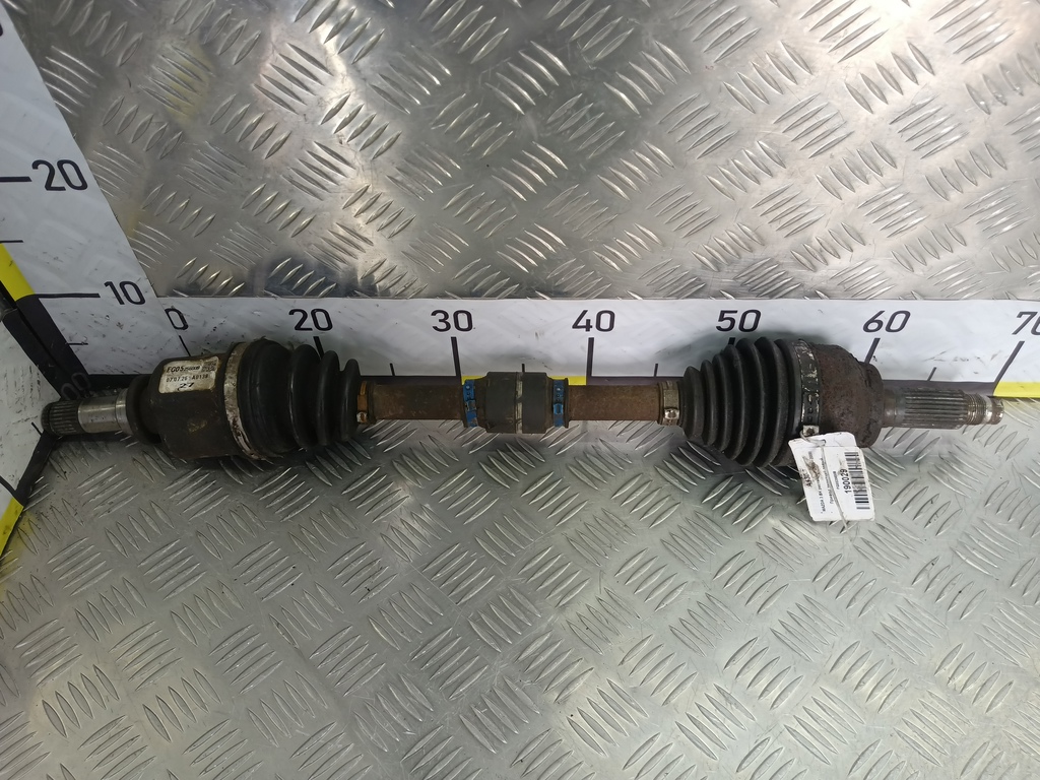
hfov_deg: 65.3
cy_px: 390
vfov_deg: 51.4
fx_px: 811
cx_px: 520
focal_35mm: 27
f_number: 1.6
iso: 153
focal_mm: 4.11
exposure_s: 1/100
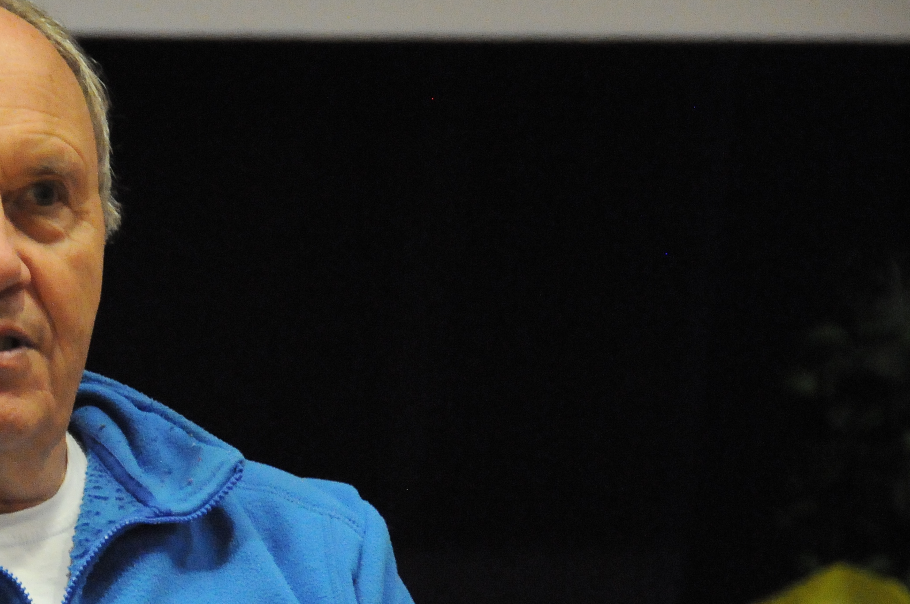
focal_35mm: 328
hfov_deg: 6.3
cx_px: -32
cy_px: 473
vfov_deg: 4.2
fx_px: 8281
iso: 3200
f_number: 5.3
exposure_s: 1/100
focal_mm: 105
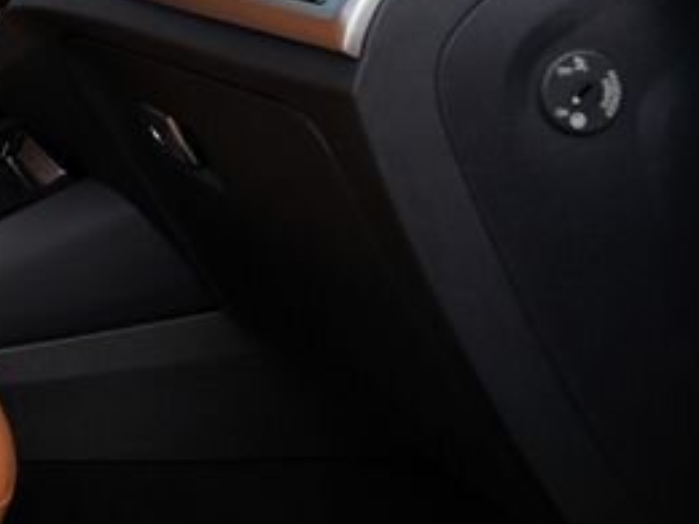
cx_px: -406
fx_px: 1838
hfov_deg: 18.6
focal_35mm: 91
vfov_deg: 15.6
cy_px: -109
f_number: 5
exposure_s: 1/100
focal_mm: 24
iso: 100
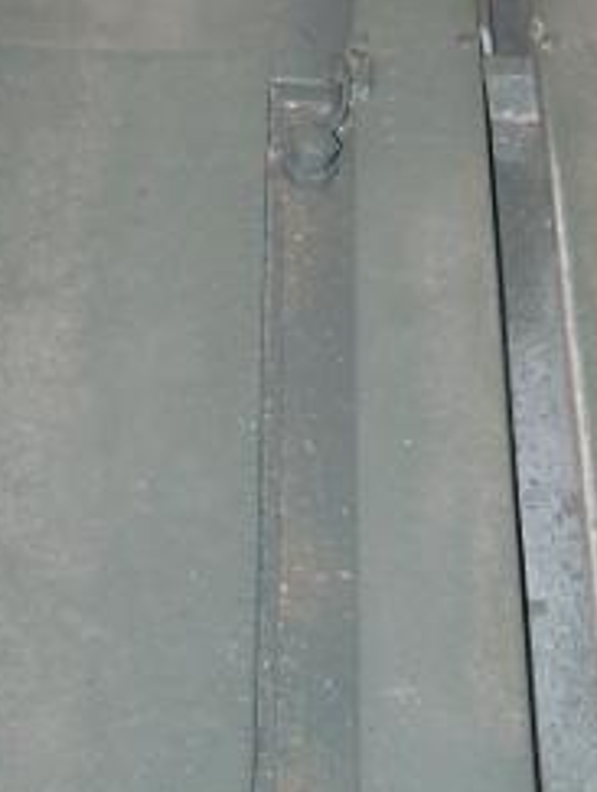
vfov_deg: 18.7
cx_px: 292
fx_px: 2293
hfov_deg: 14.8
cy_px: -108
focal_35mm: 100
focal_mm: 6.3
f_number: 2.8
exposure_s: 1/60
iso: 160
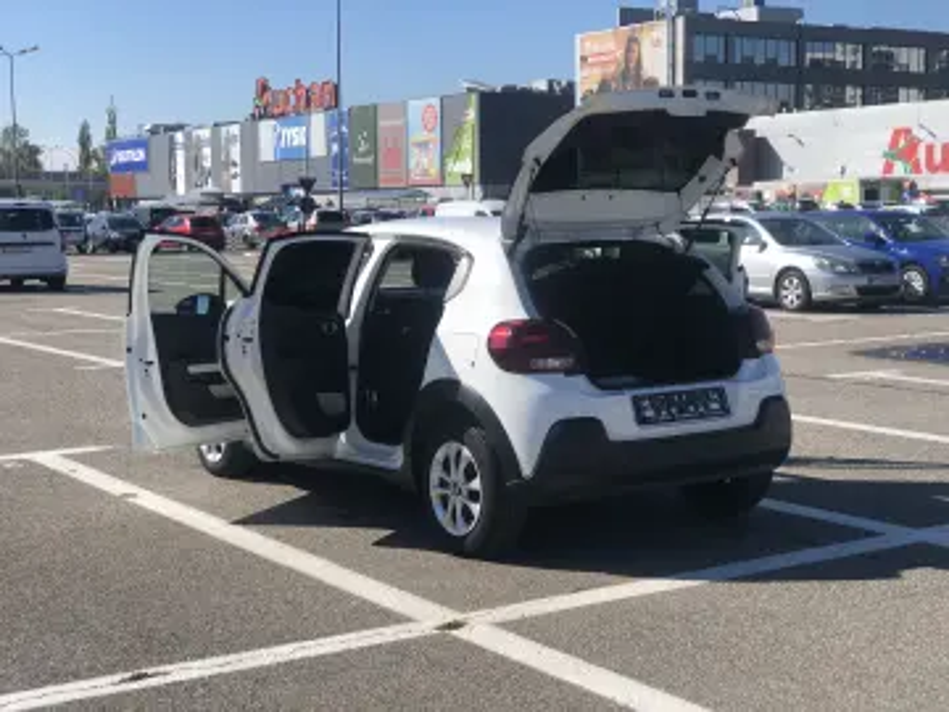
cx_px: 474
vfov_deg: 25.7
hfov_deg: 33.8
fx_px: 1563
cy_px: 356
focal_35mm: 57
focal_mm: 6.6
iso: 20
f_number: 2.8
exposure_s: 1/827
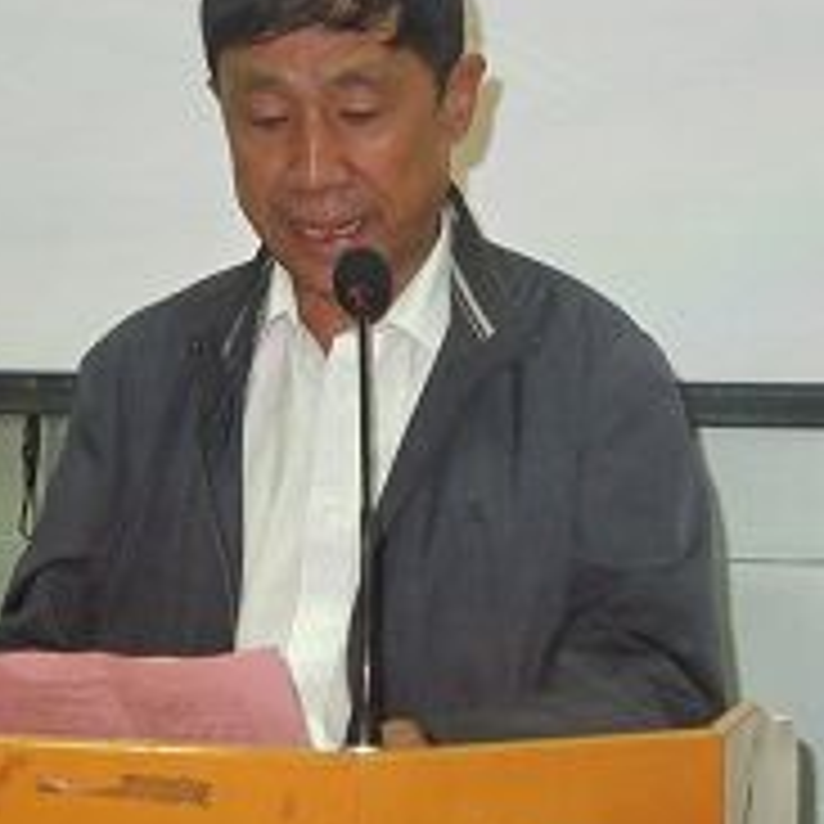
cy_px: 70
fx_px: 2532
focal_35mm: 94
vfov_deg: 18.2
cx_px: 585
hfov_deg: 18.4
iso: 400
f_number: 3.8
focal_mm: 7
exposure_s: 1/50
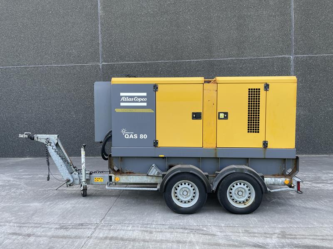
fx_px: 250
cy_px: 124
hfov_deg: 67.3
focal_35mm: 26
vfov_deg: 53.1
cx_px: 166
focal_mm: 5.1
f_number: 1.6
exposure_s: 1/288
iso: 32
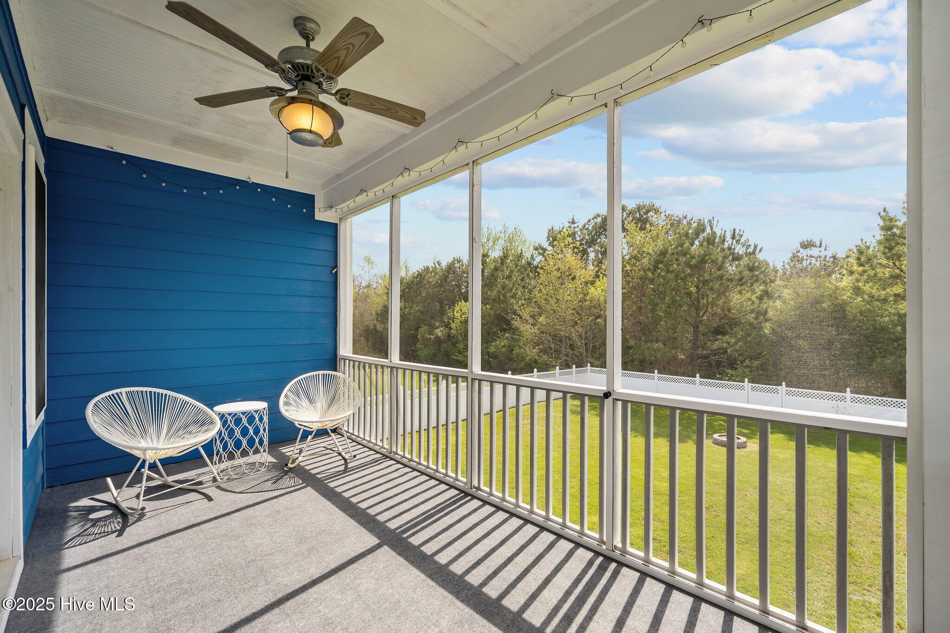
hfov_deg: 100.4
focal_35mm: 15
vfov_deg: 77.3
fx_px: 396
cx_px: 475
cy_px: 316
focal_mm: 15
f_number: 4.5
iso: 64
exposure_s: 1/320
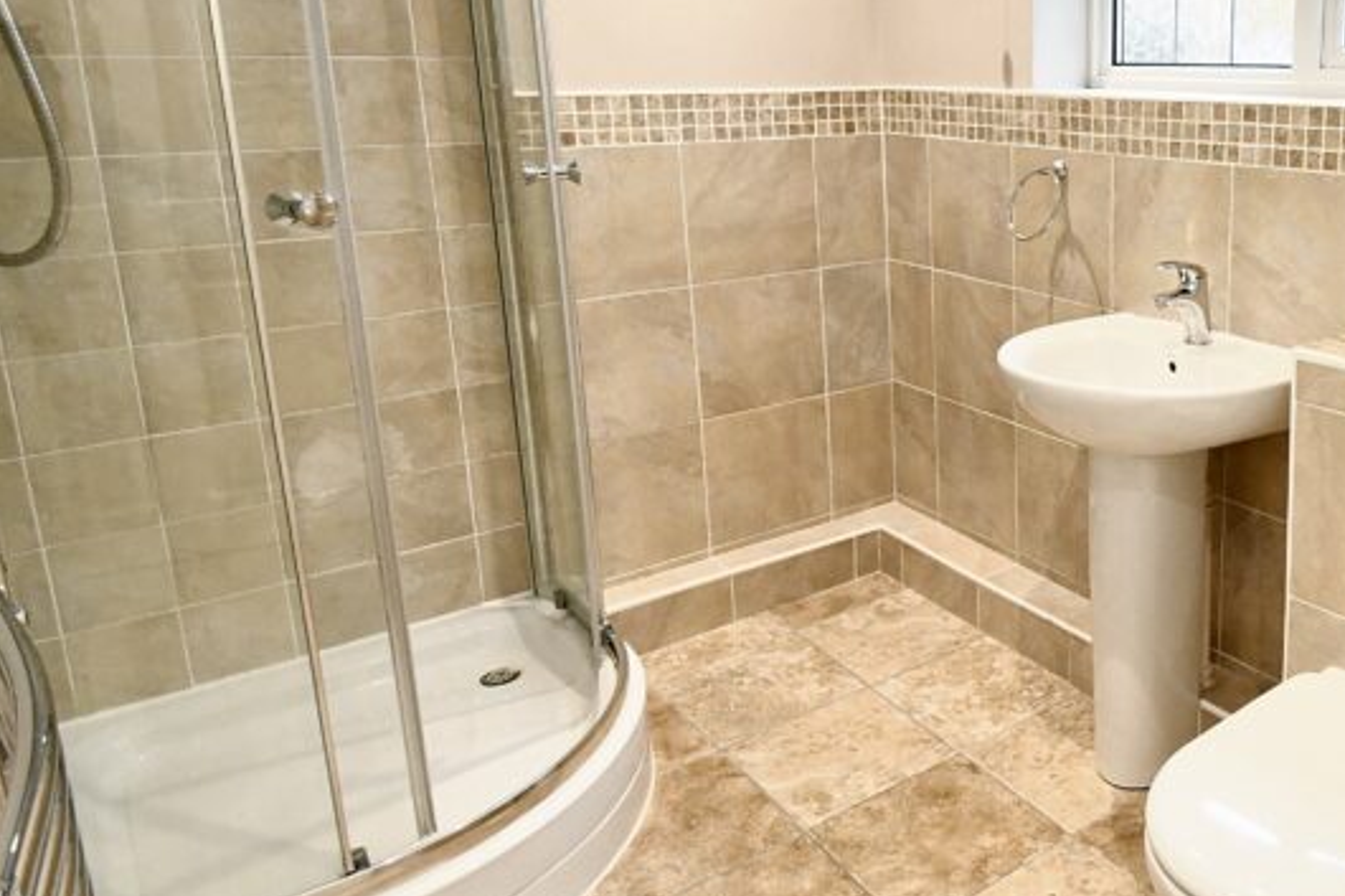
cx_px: 1134
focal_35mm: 29
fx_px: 1083
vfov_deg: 44.4
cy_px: 317
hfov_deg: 57.3
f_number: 10
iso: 2000
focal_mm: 10
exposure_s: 1/15
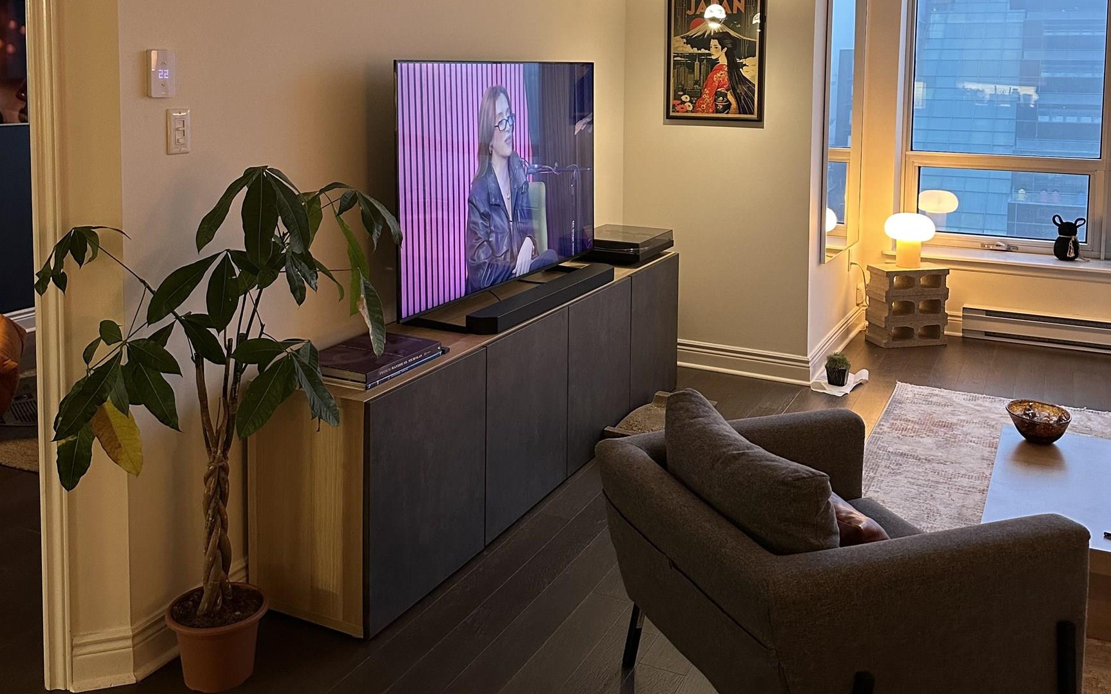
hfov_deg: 56.7
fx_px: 1029
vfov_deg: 36.2
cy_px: 151
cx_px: 556
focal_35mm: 34
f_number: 1.78
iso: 320
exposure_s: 1/60
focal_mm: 6.86
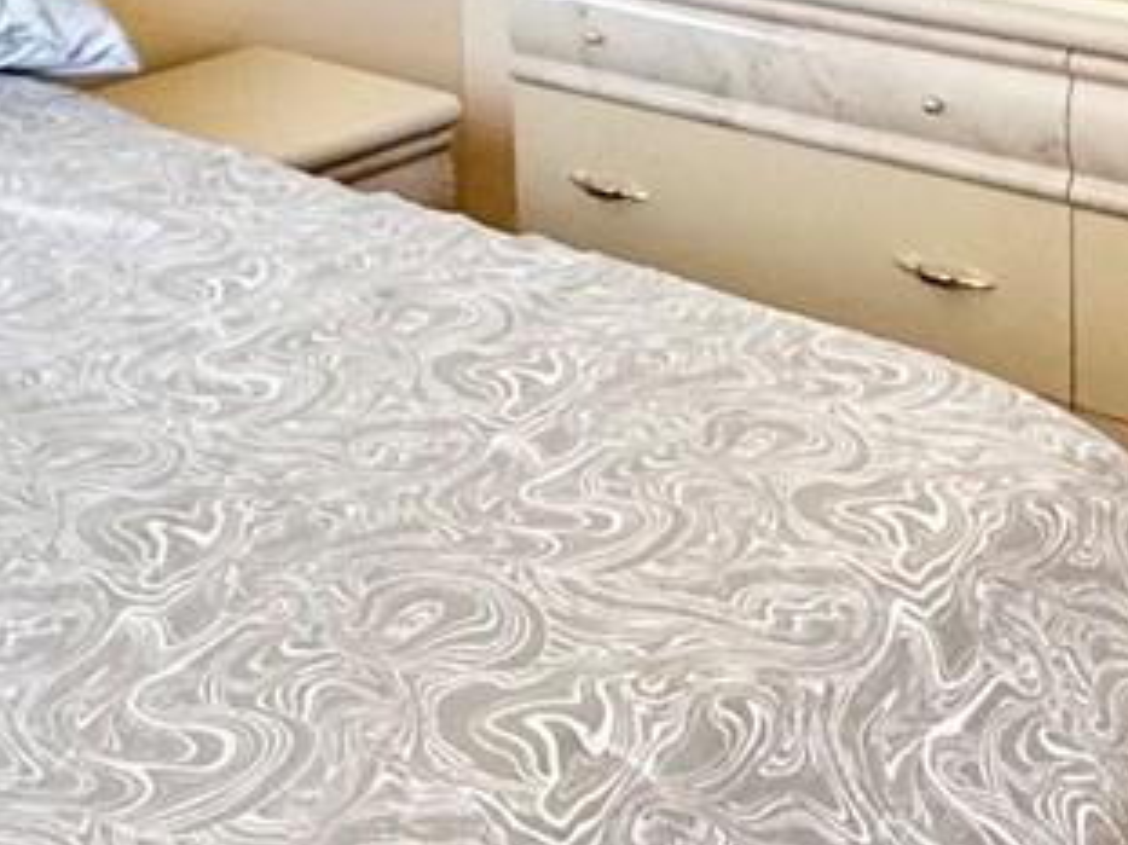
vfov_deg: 18.4
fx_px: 2345
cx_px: 515
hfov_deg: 27.0
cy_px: -370
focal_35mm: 72
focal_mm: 2.22
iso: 250
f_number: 2.2
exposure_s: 1/99
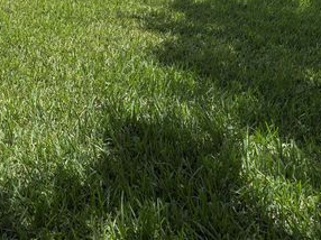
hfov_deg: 32.9
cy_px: 6
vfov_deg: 25.8
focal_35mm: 54
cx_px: 6
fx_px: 500
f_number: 1.6
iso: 50
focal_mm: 5.96
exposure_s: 1/2747
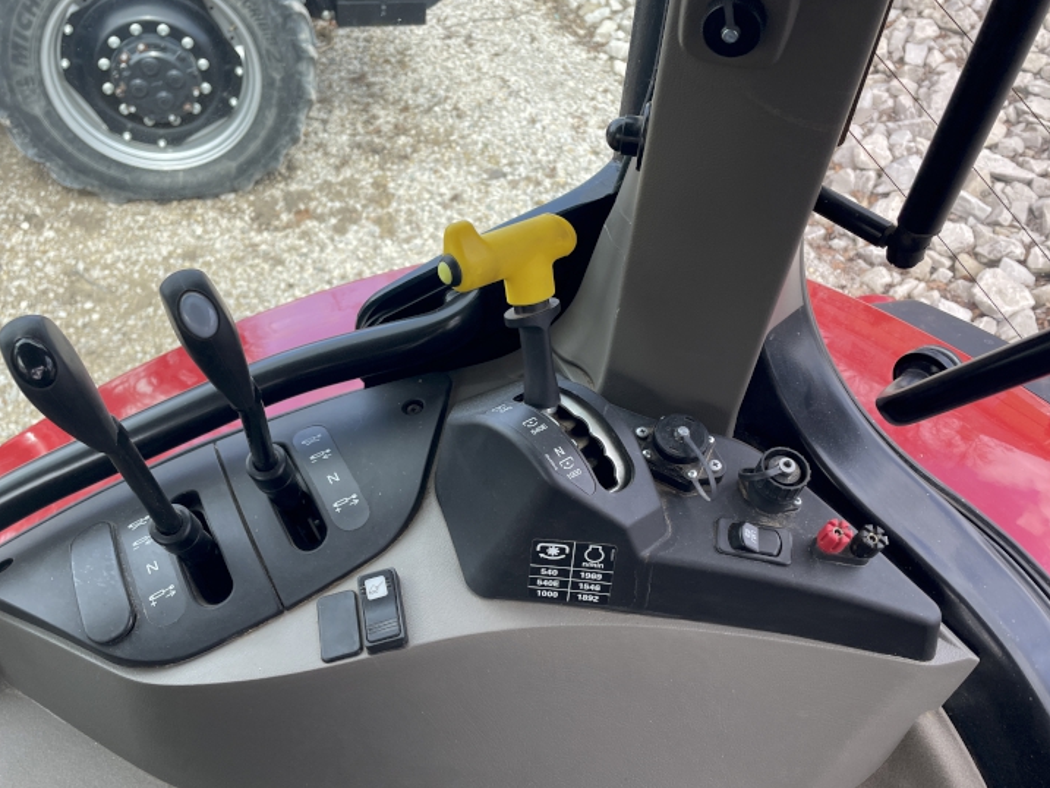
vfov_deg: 48.2
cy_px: 412
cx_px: 517
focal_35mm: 29
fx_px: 880
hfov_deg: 61.6
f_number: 1.6
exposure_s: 1/270
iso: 32
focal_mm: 4.2
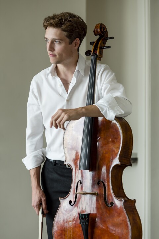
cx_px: 80
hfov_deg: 11.8
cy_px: 120
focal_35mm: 116
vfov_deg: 17.6
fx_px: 768
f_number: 3.2
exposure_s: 1/640
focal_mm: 116
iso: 500
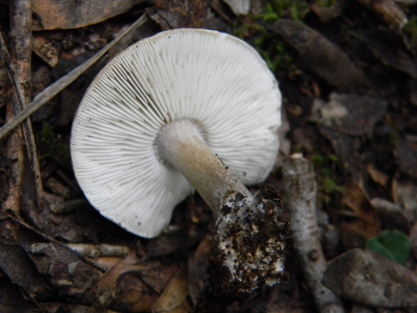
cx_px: 208
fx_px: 1000
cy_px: 156
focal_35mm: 83
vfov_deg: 17.8
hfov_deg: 23.6
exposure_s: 1/21.2
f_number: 4.5
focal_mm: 15.1
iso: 400
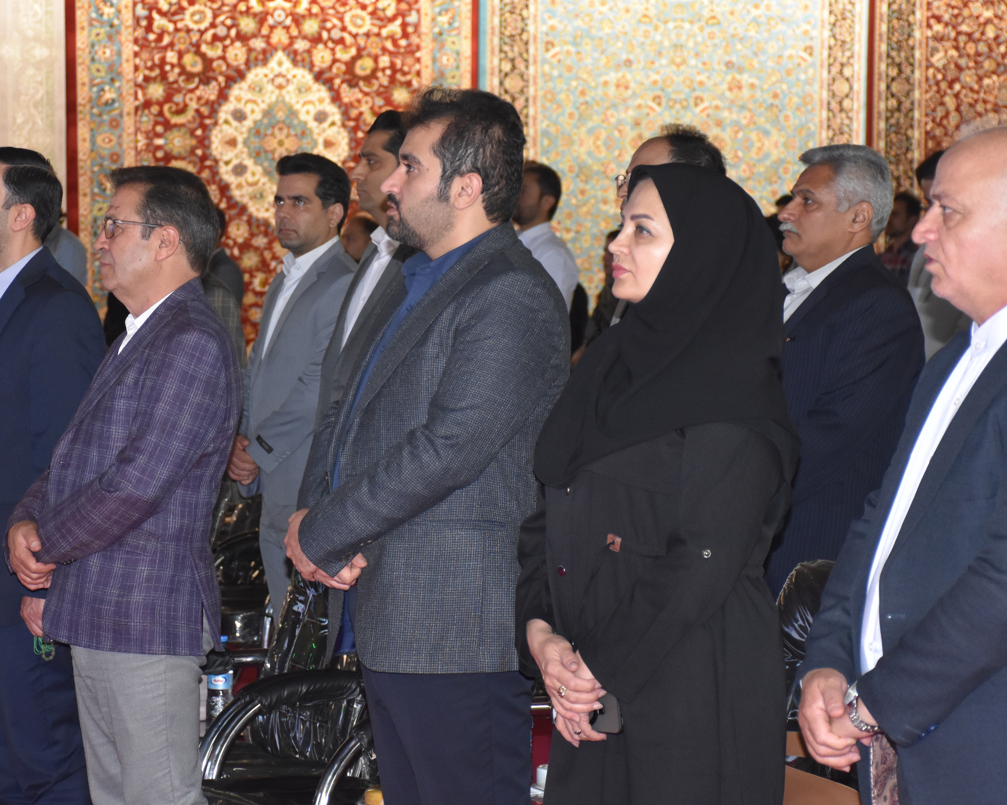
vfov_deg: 11.1
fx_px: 4142
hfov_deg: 13.8
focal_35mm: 139
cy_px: 377
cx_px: 321
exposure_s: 1/60
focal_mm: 66
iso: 1600
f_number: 5
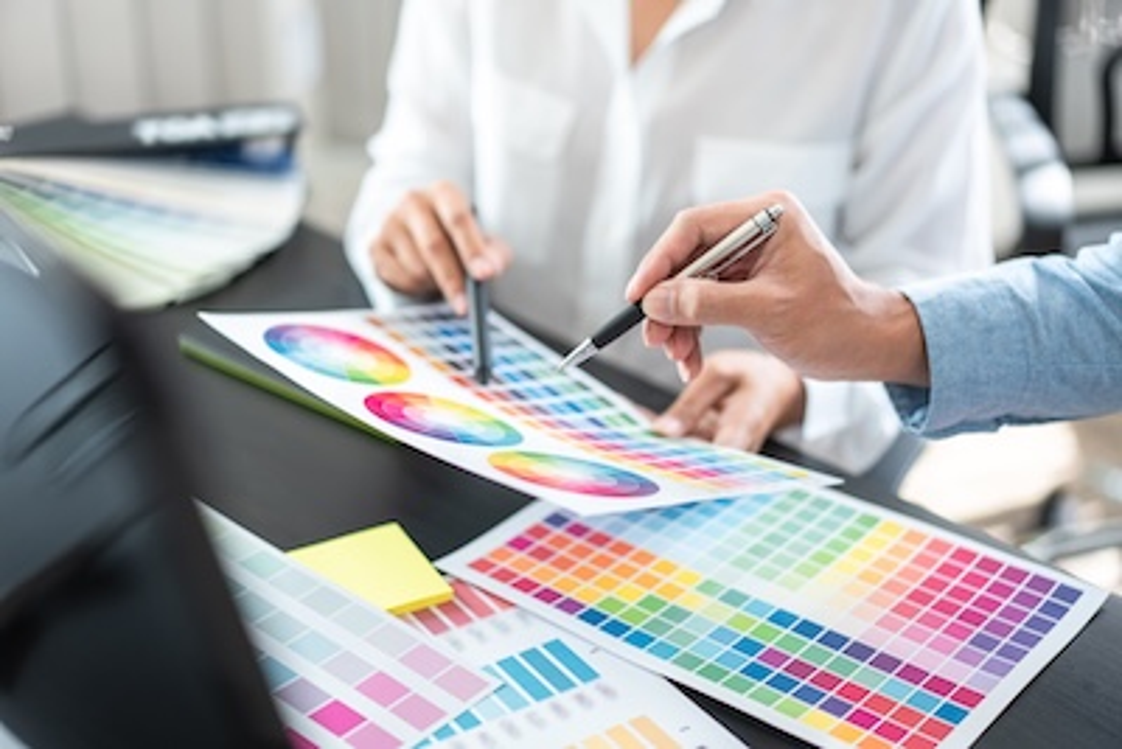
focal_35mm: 55
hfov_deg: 36.2
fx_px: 1715
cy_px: 374
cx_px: 561
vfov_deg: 24.6
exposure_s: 1/125
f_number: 1.8
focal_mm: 55
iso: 250
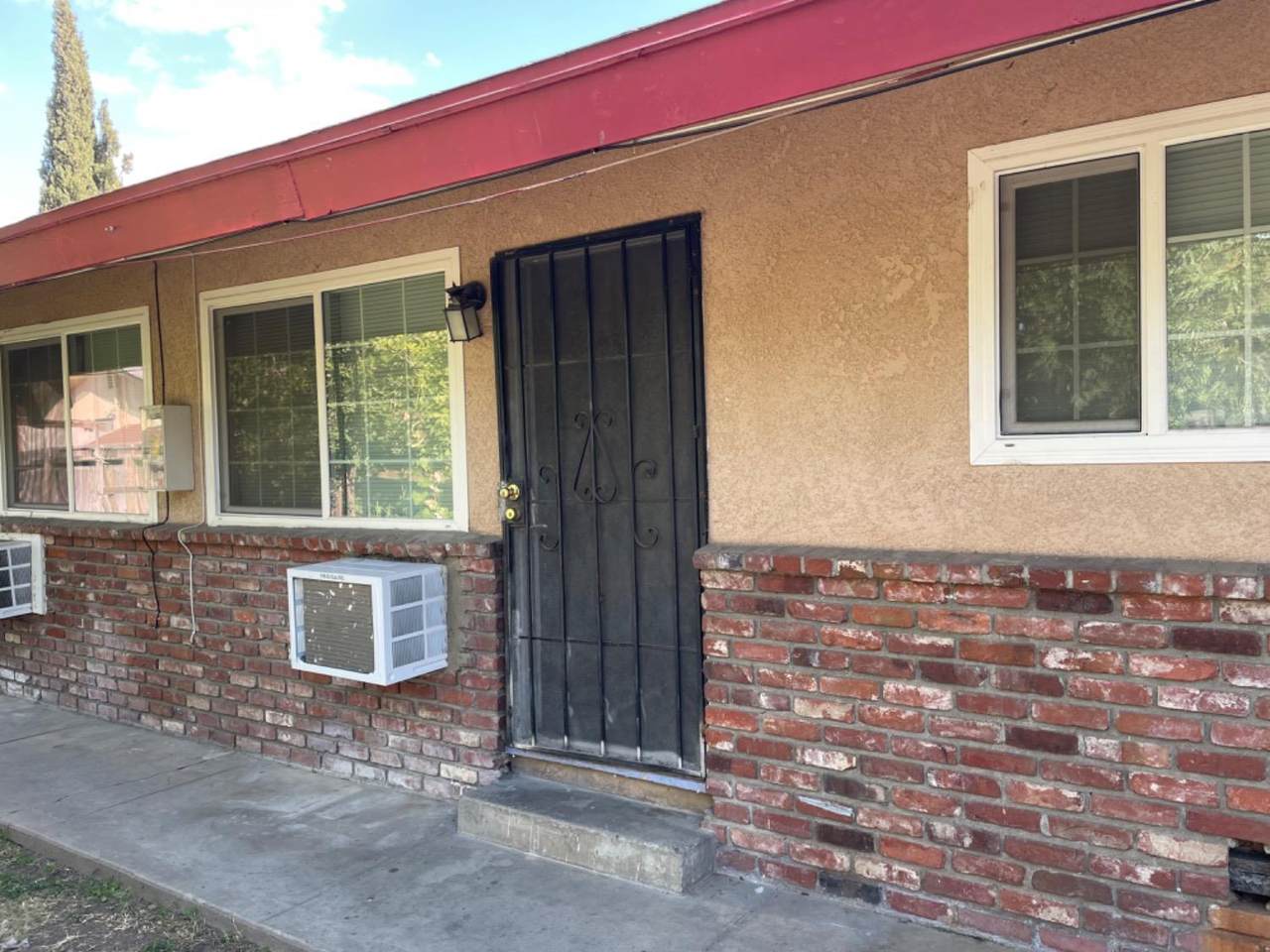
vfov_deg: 53.1
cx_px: 635
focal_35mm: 26
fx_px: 954
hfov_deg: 67.3
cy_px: 476
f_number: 1.6
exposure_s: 1/202
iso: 32
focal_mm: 4.2
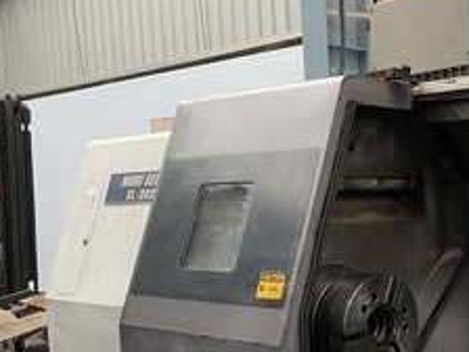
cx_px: 482
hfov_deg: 30.6
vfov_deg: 24.9
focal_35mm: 58
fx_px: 786
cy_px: 276
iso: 250
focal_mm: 5.1
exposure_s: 1/60
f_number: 1.6
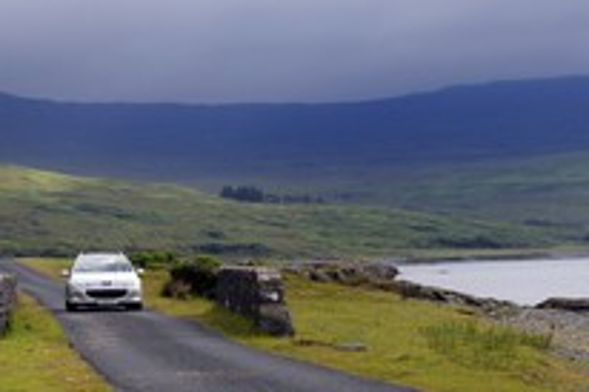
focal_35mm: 102
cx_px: 0
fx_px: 1667
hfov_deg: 19.5
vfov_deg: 13.4
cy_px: 243
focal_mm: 50
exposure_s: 1/400
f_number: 9
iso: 400
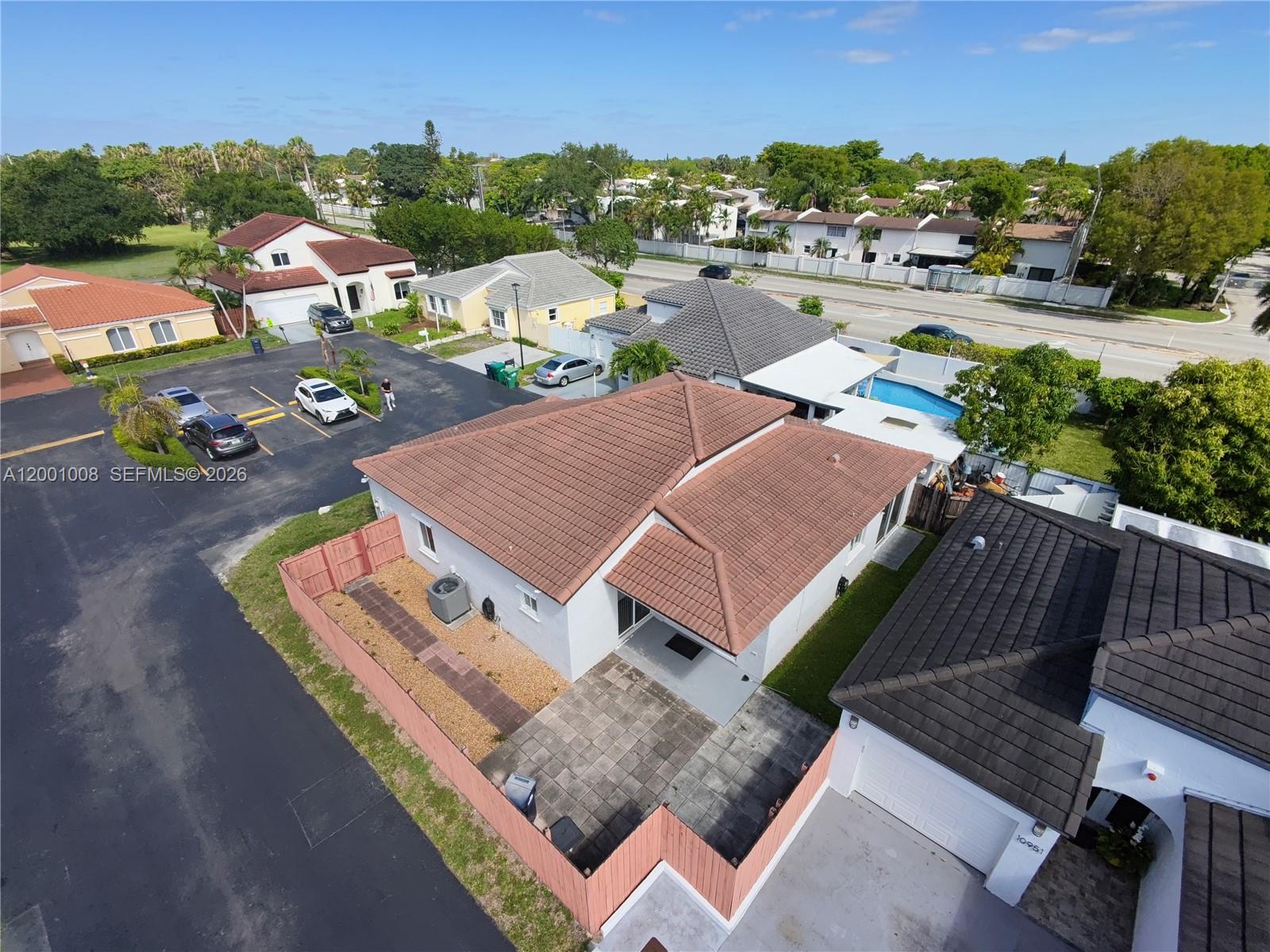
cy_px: 476
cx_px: 635
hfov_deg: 94.5
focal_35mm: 16
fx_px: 587
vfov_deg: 78.1
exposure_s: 1/1496
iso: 103
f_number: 2.55
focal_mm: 16
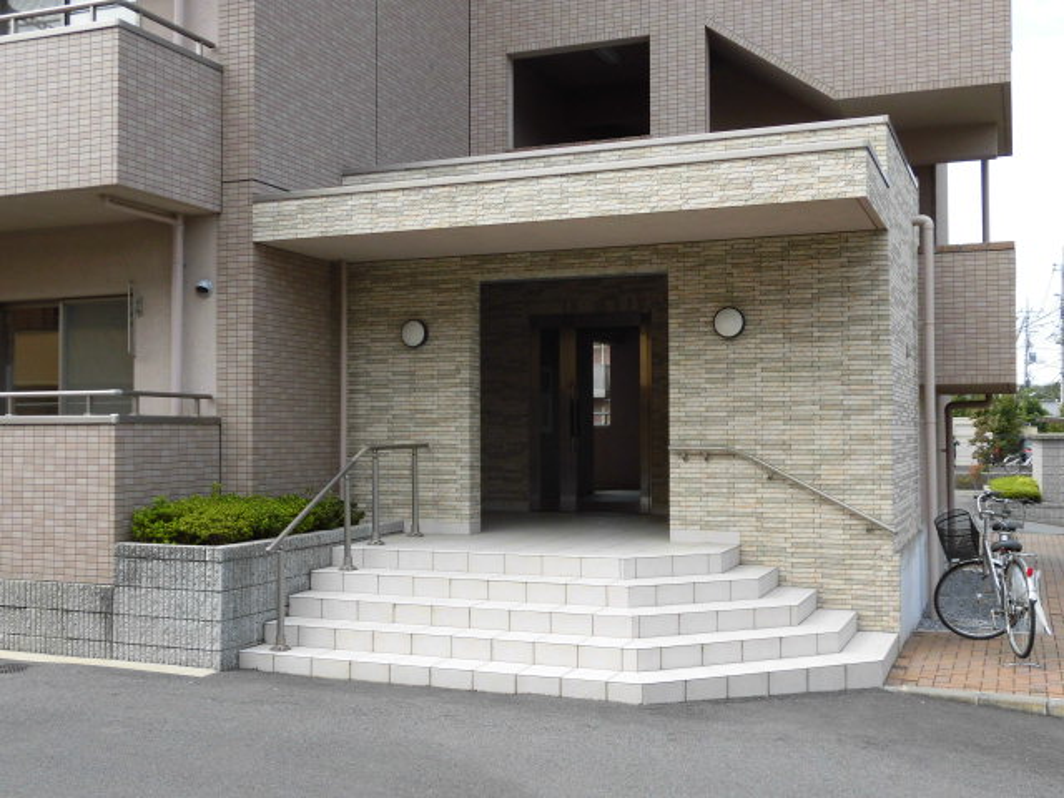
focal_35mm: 38
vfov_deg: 37.7
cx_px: 532
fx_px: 1168
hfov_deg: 49.0
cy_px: 399
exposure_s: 1/400
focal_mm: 6.77
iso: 100
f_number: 3.7
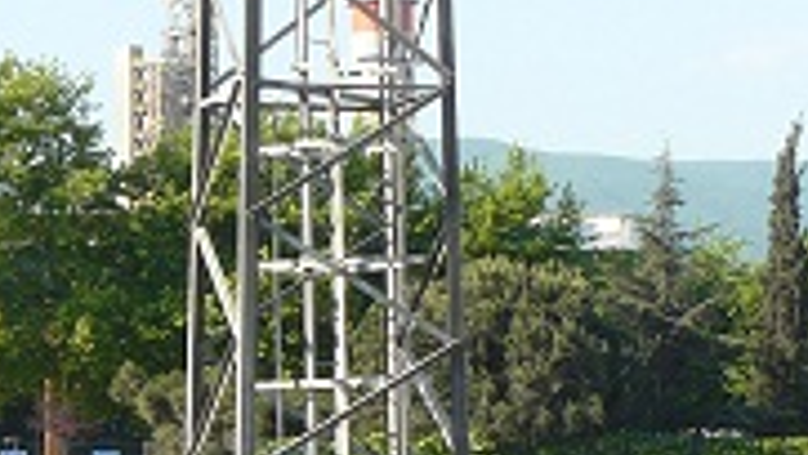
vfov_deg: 8.0
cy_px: 439
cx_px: -121
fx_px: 3258
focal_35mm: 152
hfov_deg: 13.8
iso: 100
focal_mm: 6
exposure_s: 1/200
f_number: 5
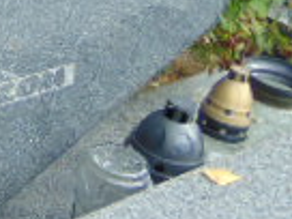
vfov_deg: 12.2
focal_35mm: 118
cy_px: -69
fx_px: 995
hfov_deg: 15.0
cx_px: -195
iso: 80
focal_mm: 4.5
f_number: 3
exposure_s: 1/250
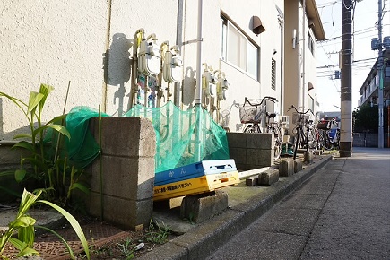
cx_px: 195
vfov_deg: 53.1
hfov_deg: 73.7
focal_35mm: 24
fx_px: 260
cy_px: 130
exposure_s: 1/80
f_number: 10
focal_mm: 16
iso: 100
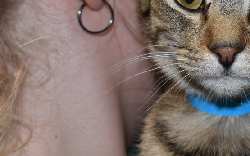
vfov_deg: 10.9
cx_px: 248
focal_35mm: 120
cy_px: 64
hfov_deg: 16.9
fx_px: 821
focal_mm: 27
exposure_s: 1/30
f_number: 5.6
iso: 200
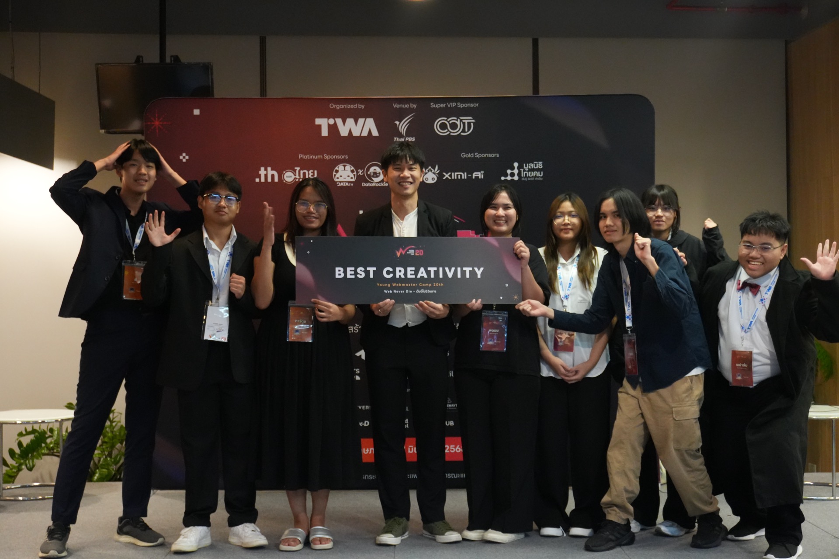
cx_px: 420
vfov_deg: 26.5
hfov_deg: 38.9
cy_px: 280
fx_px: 1188
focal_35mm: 51
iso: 4000
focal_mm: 34
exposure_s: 1/80
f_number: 5
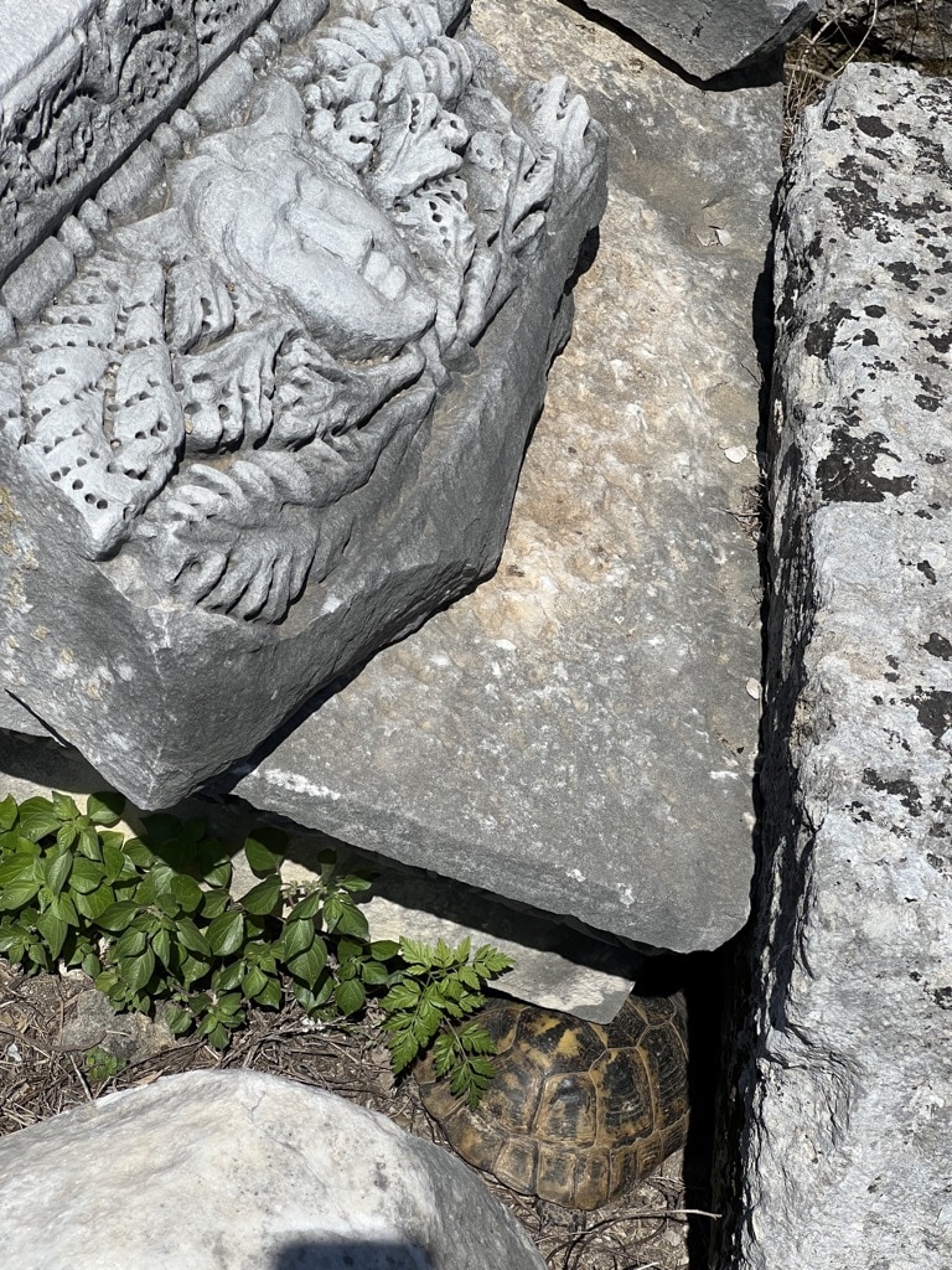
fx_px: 2824
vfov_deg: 25.3
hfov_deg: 19.1
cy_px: 635
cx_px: 476
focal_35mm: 77
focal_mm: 9
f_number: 2.8
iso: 32
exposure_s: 1/1575
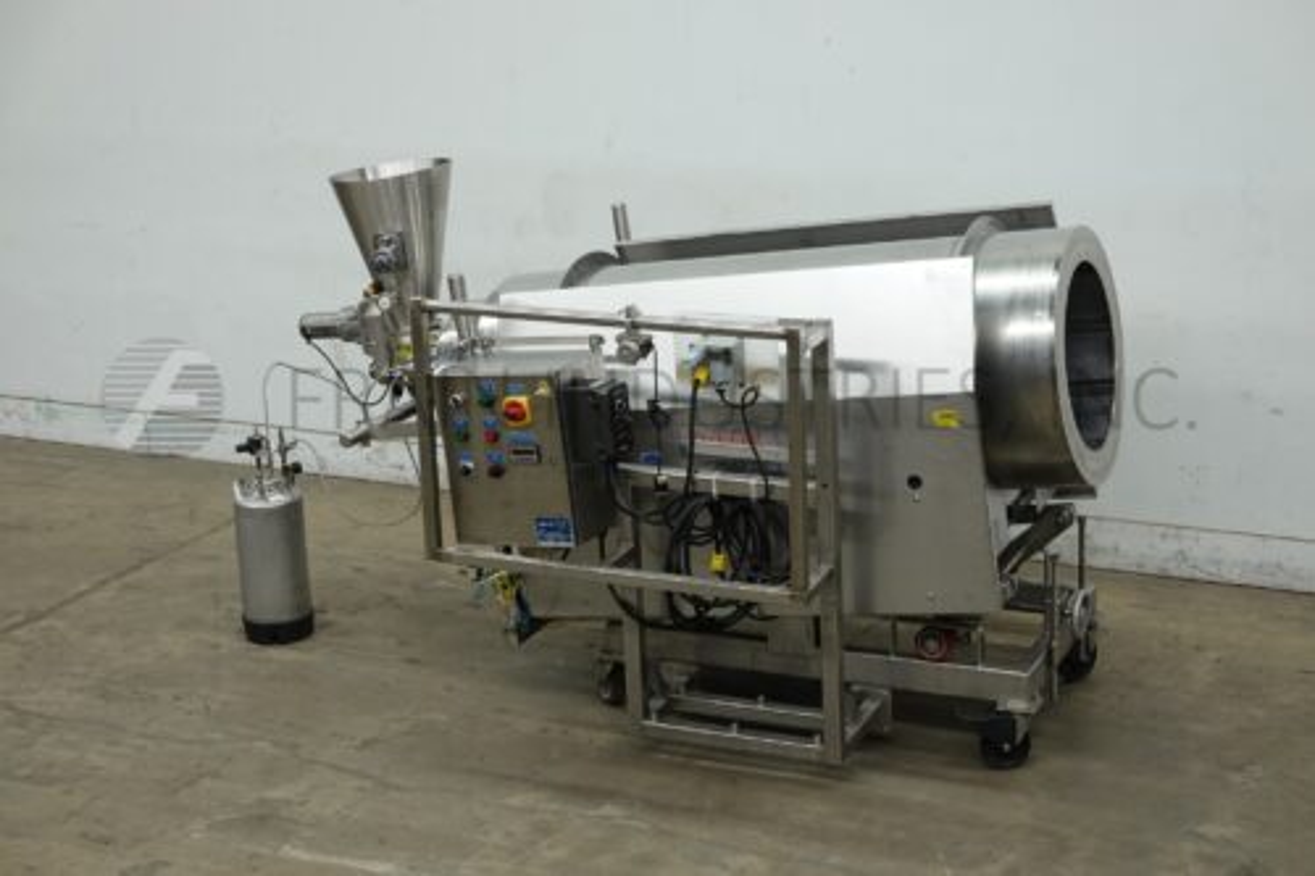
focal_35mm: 64
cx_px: 658
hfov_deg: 31.4
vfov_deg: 21.2
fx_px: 2337
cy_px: 438
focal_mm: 23.39
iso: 250
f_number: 4
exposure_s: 1/80
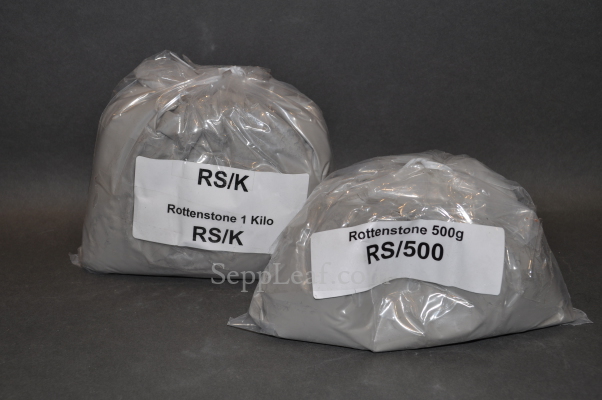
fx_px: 651
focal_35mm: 39
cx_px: 301
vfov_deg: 34.1
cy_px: 200
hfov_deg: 49.6
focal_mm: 26
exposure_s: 1/160
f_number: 9
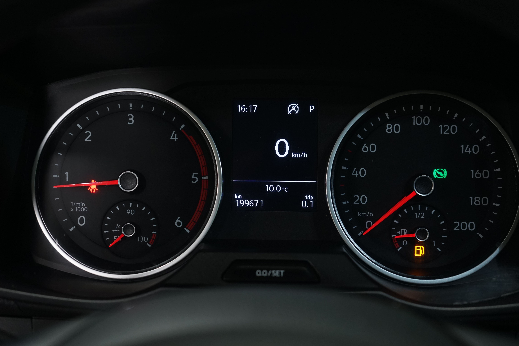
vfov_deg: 29.2
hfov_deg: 42.7
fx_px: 663
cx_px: 260
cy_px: 173
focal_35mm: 46
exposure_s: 1/25
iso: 800
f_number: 5
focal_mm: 46
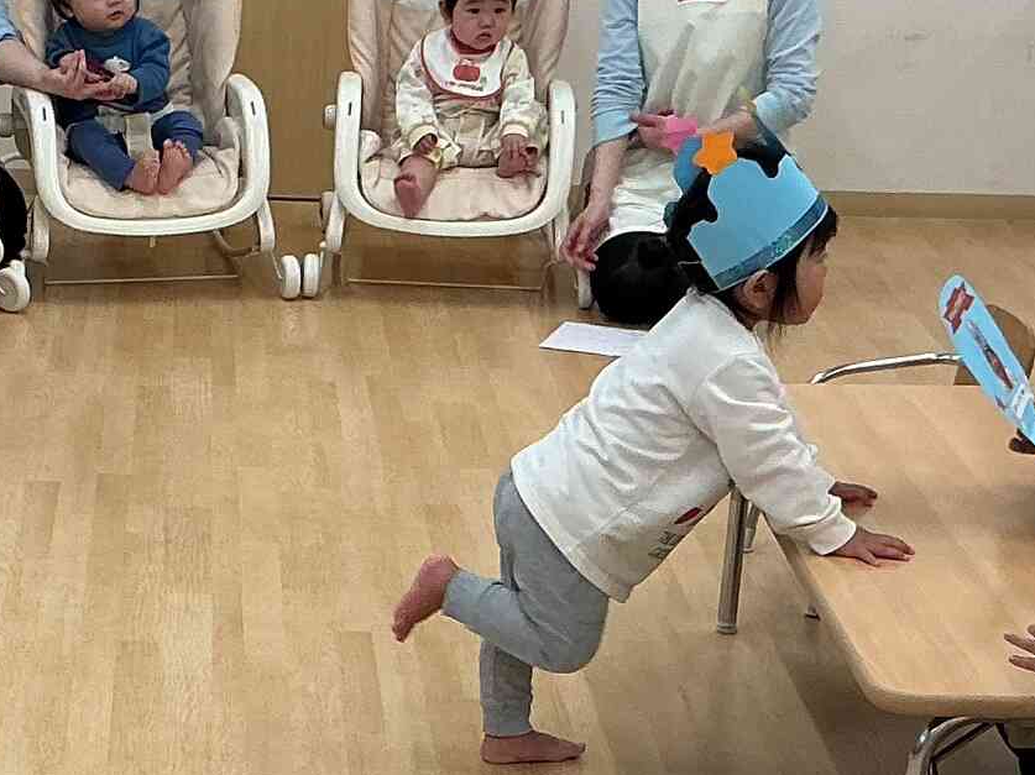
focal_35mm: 104
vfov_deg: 14.0
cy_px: 807
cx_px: 178
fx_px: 3108
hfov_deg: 18.7
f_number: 1.8
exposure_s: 1/100
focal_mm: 3
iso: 50
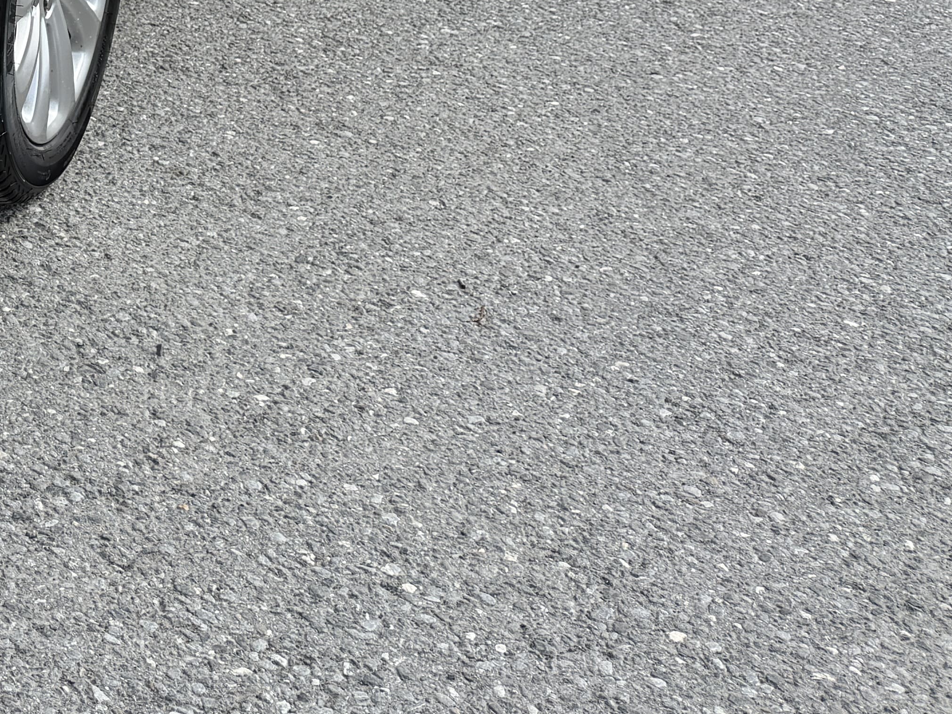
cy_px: -149
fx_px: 1870
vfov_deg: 20.2
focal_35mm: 68
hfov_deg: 24.4
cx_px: -337
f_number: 1.78
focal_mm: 6.76
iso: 80
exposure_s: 1/3584
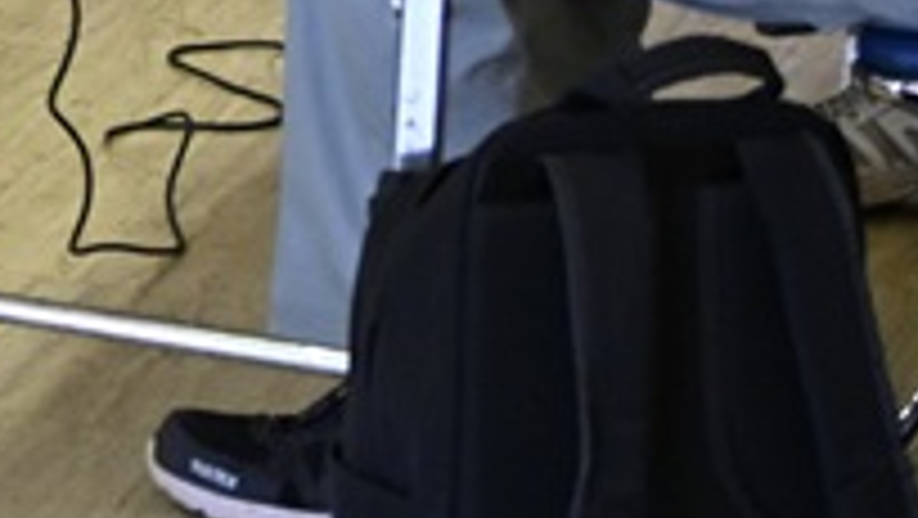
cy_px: -694
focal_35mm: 228
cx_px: -994
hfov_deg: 8.9
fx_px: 5553
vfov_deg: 5.2
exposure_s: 1/80
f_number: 4
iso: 800
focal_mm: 28
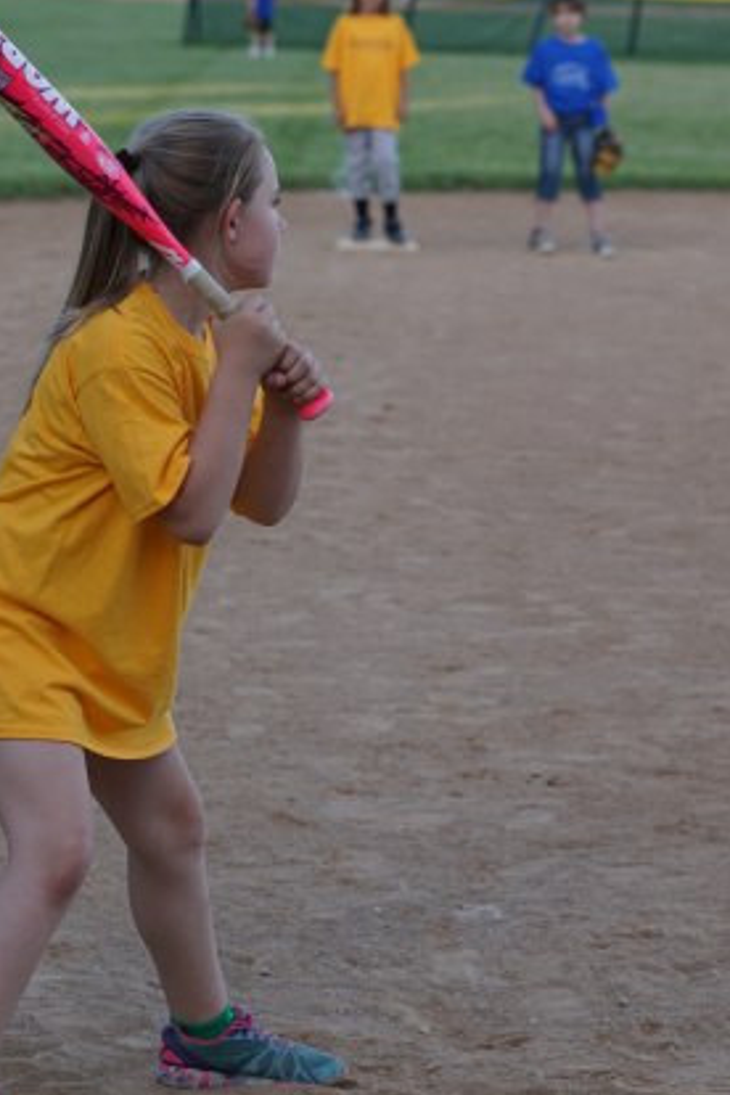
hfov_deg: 9.0
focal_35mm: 152
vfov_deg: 13.5
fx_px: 4623
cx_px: 251
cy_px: 473
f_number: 4
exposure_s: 1/160
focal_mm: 70
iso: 125
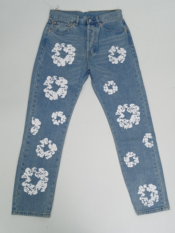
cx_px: 88
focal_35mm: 26
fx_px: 175
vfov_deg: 67.3
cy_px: 116
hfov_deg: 53.1
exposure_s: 1/100
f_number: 1.8
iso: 201
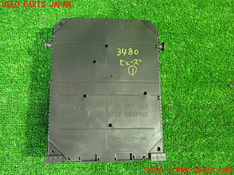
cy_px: 88
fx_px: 203
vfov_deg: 46.8
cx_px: 117
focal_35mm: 30
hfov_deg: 60.0
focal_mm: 5.4
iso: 800
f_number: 2.3
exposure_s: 1/15
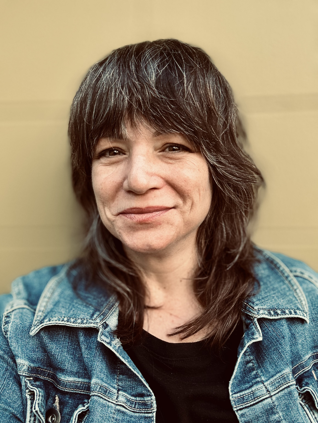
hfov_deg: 46.8
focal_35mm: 30
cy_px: 212
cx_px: 159
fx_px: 367
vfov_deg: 60.0
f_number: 1.9
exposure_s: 1/121
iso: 64
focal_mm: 2.69
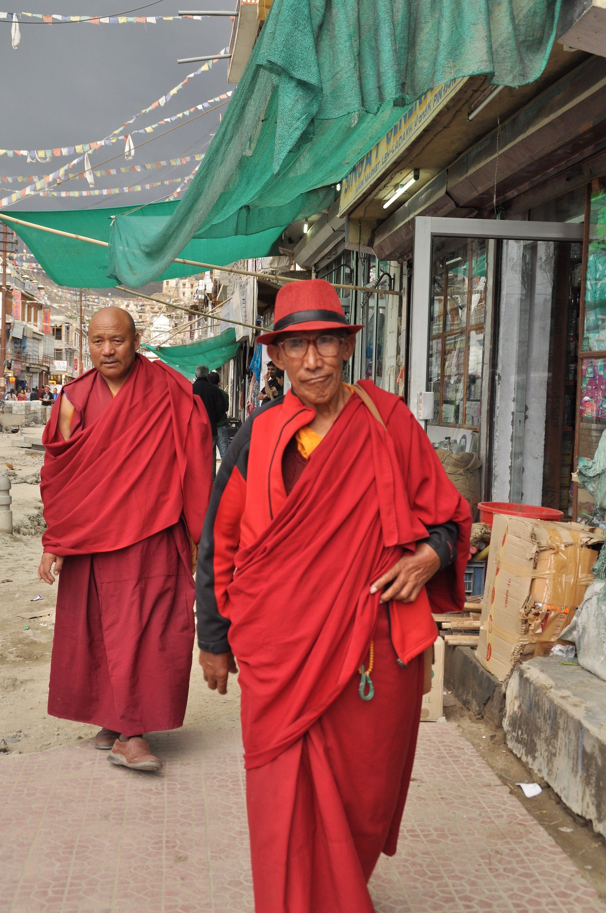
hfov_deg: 31.8
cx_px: 303
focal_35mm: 42
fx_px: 1063
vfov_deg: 46.4
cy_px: 456
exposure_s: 1/250
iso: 500
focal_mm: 28
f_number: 8
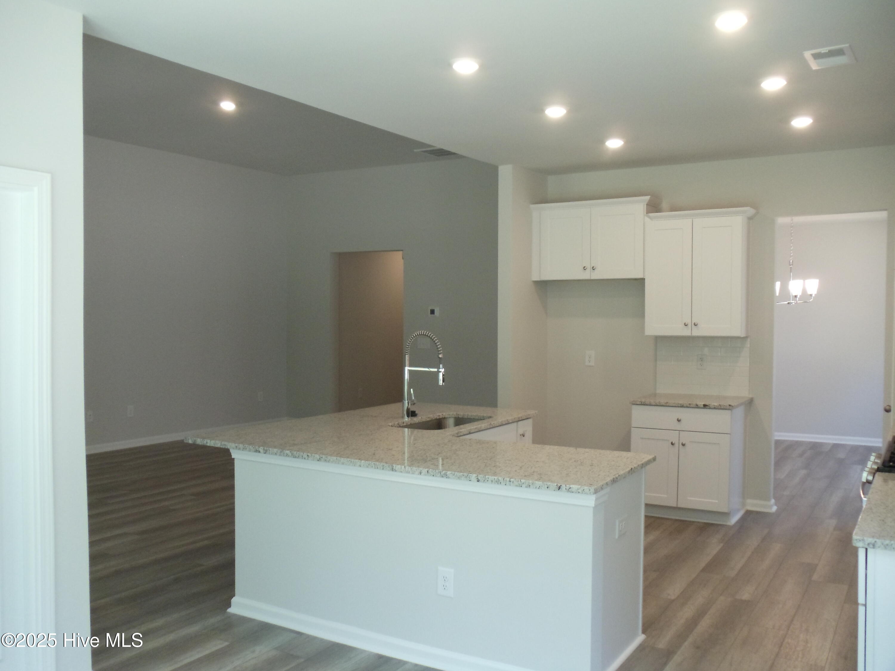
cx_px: 448
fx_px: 1138
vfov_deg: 32.9
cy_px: 336
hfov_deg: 42.9
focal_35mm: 44
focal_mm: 6
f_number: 3.5
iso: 400
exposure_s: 1/60
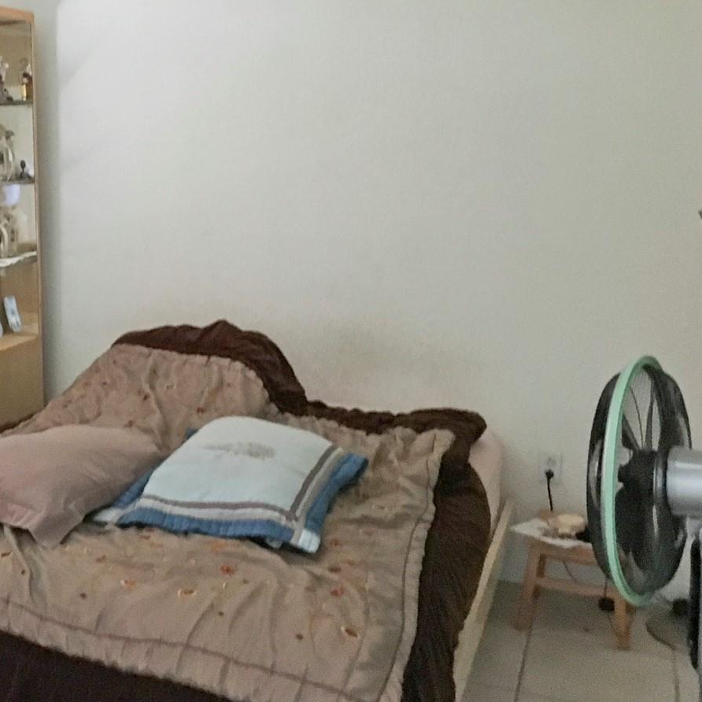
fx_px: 1055
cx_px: 113
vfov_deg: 36.7
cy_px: 283
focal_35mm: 46
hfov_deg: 35.3
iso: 320
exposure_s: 1/15
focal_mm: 4.15
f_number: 2.2
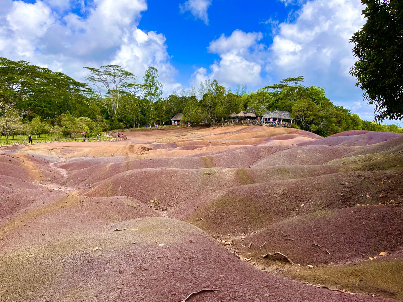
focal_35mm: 26
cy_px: 151
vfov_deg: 53.1
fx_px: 303
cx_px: 202
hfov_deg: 67.3
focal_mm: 5.1
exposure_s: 1/2571
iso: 50
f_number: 1.6
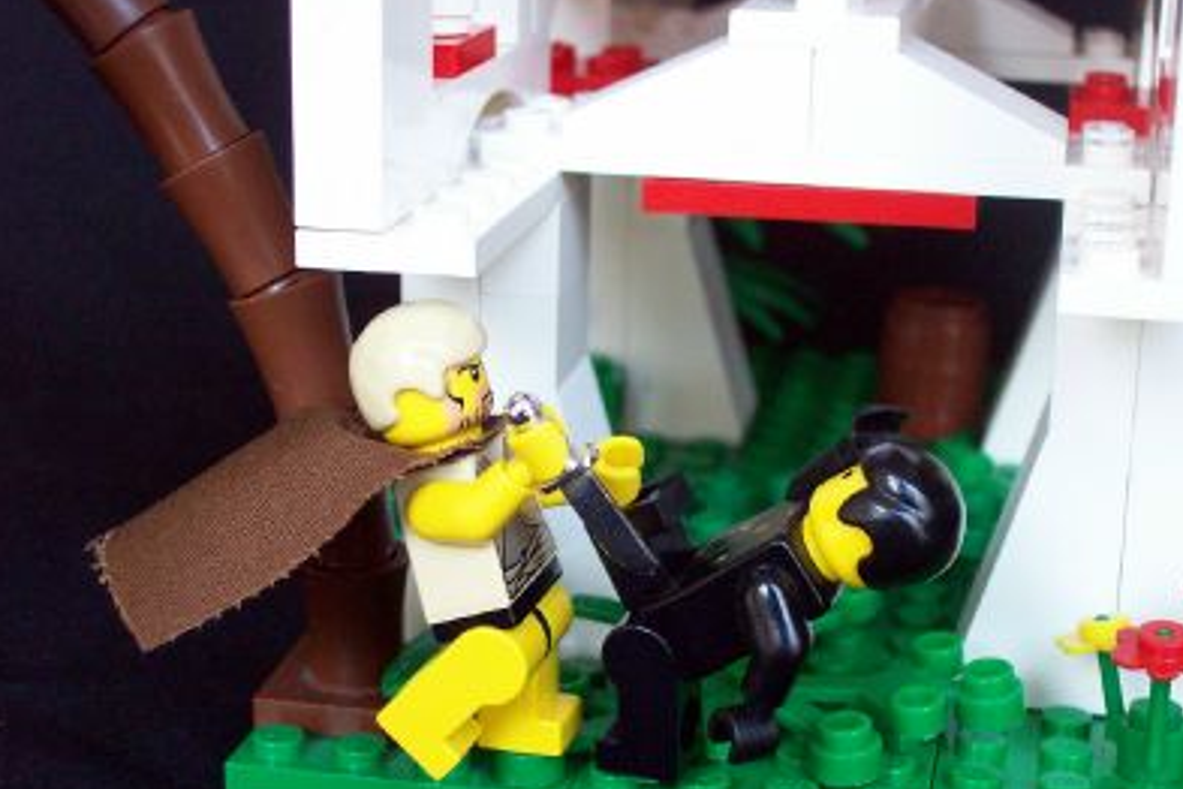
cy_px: 411
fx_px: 2432
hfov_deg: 27.3
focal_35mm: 74
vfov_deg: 18.4
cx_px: 587
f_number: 3.8
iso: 160
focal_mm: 11.6
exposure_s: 1/19.3
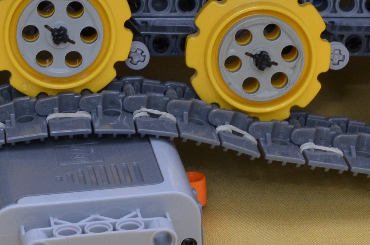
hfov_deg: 9.7
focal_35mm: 211
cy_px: -7
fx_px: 2164
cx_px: 79
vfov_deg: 6.5
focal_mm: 34
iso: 400
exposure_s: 1/60
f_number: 9
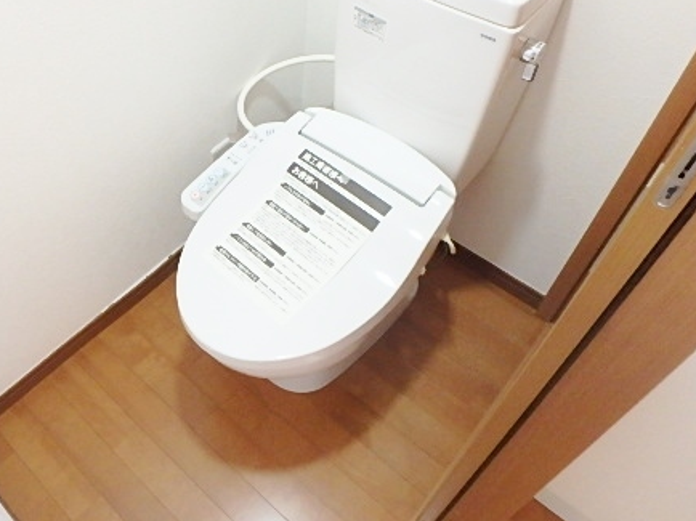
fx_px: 623
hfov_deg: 56.9
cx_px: 223
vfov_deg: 45.2
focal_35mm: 31
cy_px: 213
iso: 500
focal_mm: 3.7
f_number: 3.5
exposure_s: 1/30
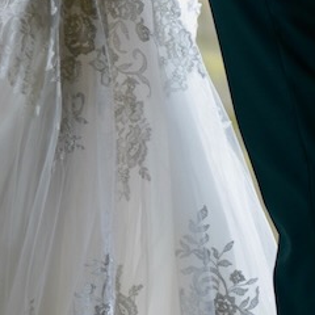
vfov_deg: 1.9
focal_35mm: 908
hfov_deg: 1.9
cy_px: -228
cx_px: 112
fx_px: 9348
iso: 400
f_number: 2.8
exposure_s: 1/250
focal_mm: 200
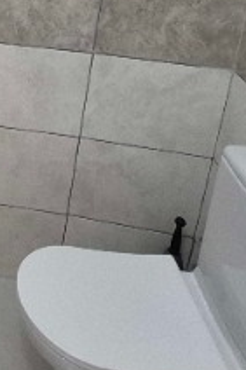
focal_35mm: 51
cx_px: -187
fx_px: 524
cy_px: -61
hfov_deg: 19.9
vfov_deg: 32.8
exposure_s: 1/50
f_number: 2.2
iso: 320
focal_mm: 1.74
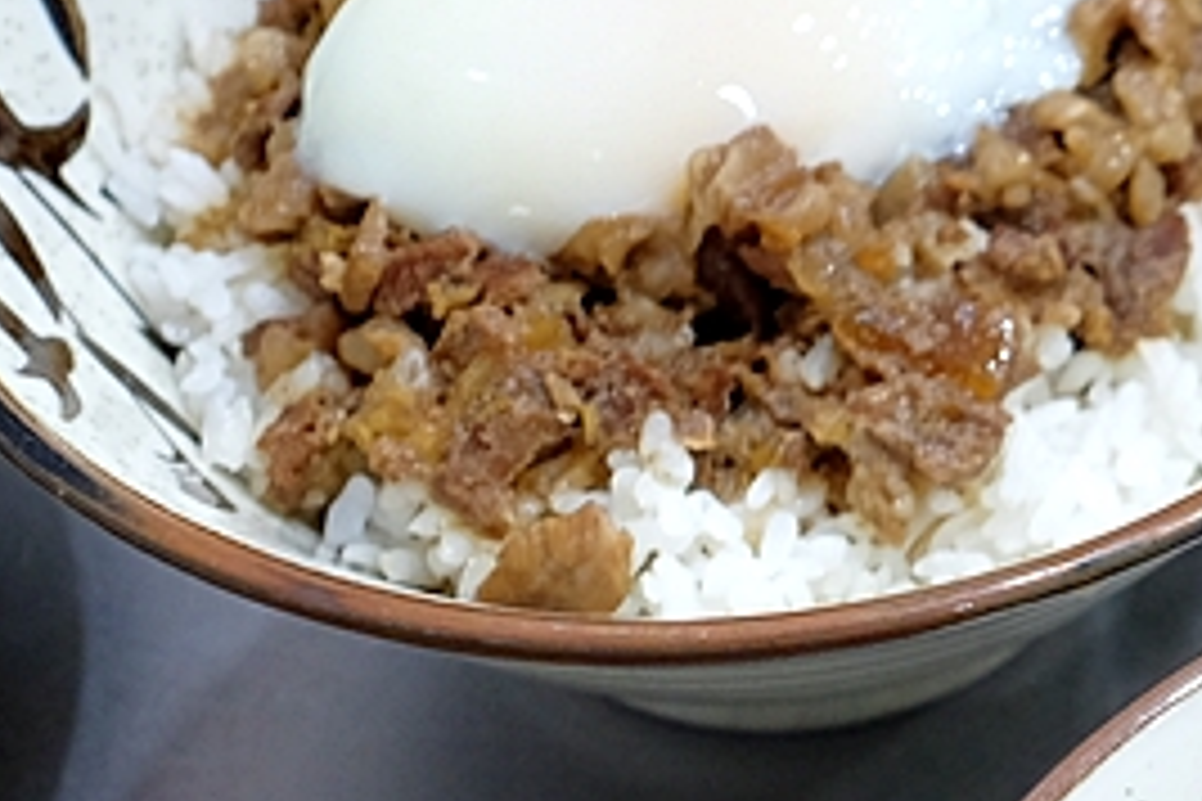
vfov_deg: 11.4
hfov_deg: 15.7
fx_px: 3940
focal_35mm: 118
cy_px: 891
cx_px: 1895
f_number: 3.2
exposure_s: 1/75
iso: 1000
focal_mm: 23
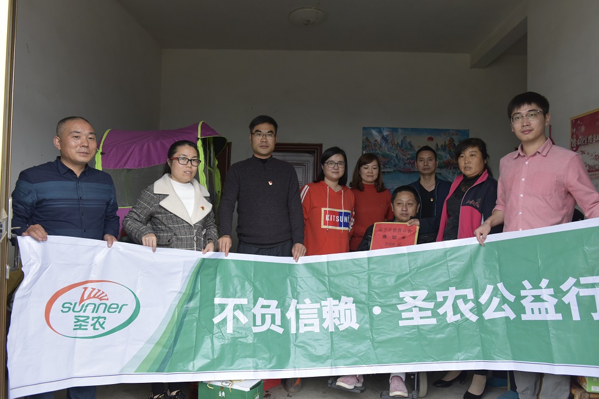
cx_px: 300
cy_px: 200
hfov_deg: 63.7
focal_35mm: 29
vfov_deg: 45.0
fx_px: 483
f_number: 4.5
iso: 1000
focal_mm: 29
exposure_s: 1/80
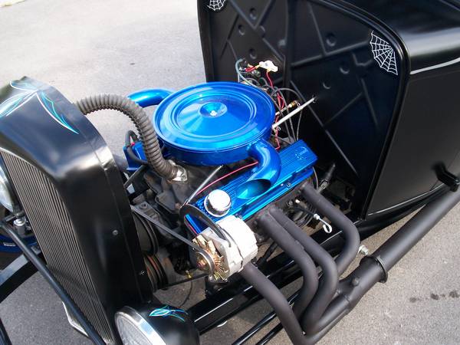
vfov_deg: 39.7
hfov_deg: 51.4
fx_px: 478
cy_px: 172
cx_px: 230
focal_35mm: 36
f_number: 4.5
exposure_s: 1/79.1
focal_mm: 5.9
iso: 100
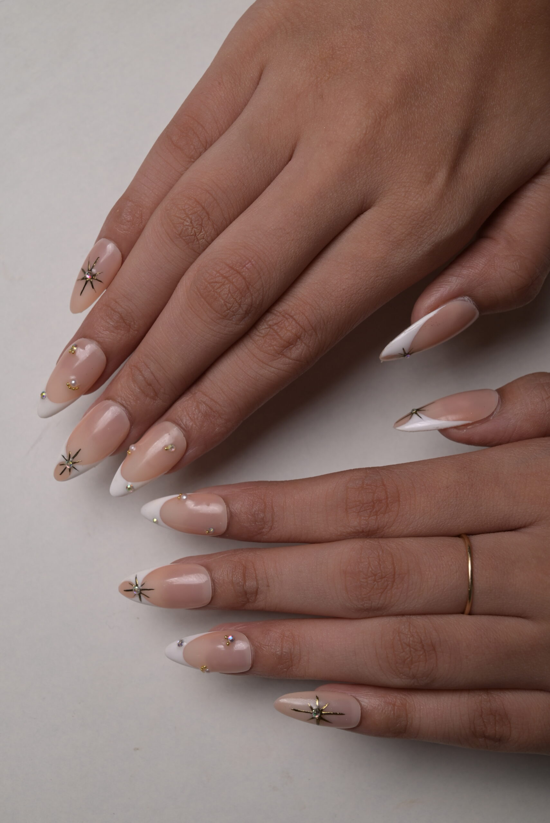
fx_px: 1603
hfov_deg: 19.5
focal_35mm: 70
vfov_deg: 28.8
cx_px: 275
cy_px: 412
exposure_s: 1/160
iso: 250
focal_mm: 70
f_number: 9
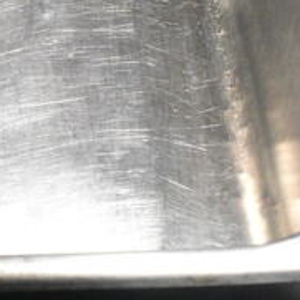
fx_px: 1637
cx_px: -41
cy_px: -160
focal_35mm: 167
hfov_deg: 10.3
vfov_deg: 10.1
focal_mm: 26
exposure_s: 1/400
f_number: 8
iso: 6400
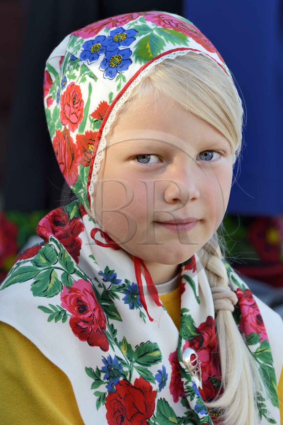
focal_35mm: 200
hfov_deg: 6.9
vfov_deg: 10.3
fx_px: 2359
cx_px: 142
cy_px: 212
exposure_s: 1/250
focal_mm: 200
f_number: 9
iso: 800
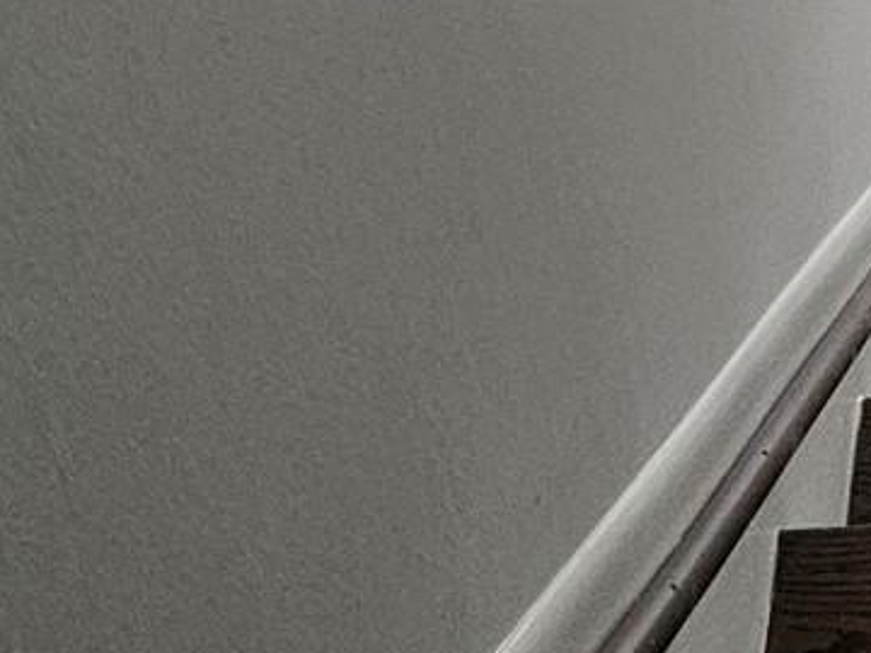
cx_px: 1621
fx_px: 3296
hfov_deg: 13.4
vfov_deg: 10.5
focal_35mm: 131
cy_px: -607
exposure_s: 1/170
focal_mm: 5.4
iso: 320
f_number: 1.8
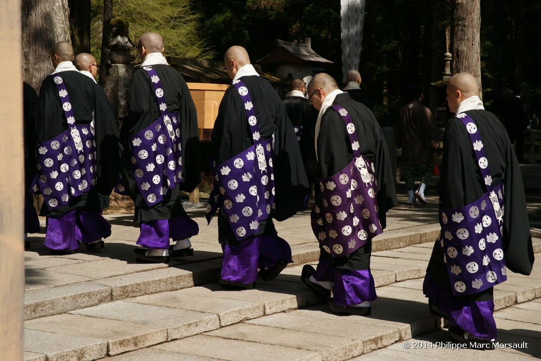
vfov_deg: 19.5
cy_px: 180
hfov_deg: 28.8
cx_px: 270
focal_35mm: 70
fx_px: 1052
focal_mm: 70
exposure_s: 1/500
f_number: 11
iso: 400
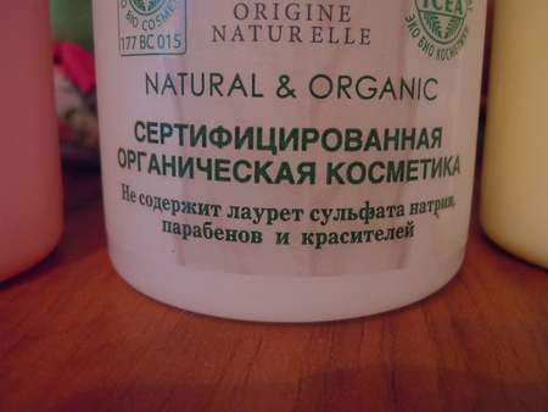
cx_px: 274
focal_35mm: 33
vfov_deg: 43.0
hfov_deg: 55.3
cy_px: 206
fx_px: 523
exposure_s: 1/15
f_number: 4
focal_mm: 5.9
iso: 800
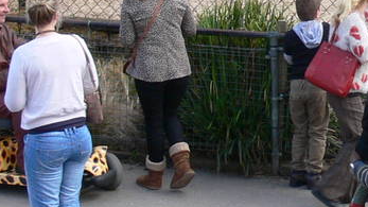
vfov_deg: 6.8
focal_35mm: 176
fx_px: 1717
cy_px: -105
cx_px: 483
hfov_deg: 11.9
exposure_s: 1/100
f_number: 4.5
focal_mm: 7.4
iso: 80
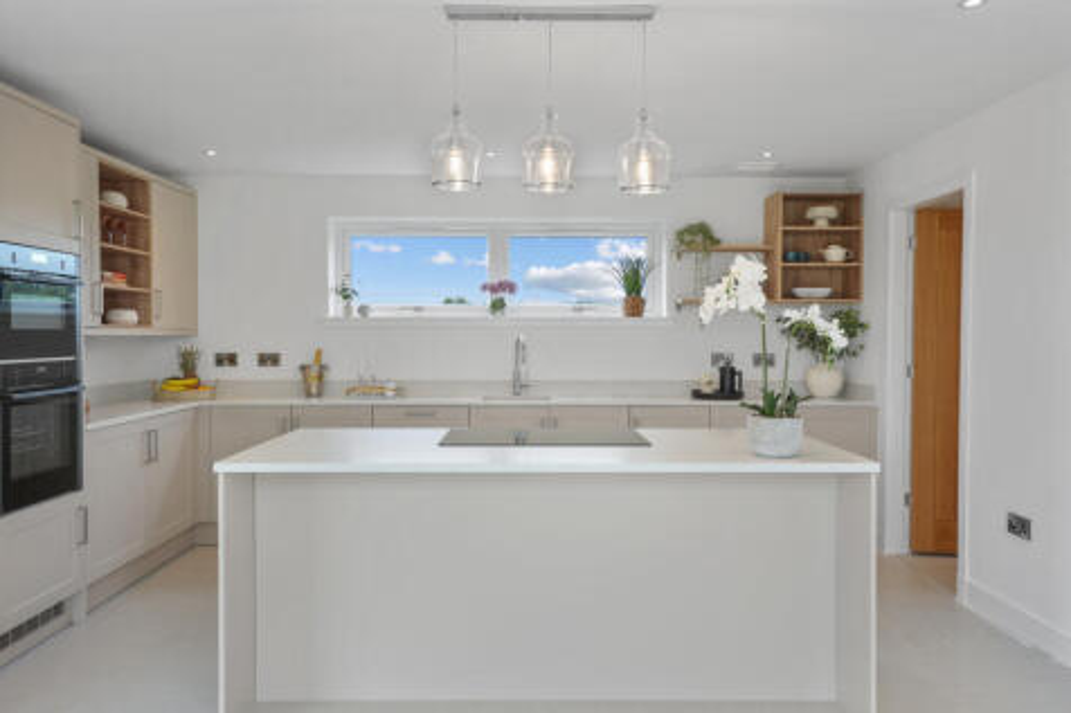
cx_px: 536
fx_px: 833
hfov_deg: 65.5
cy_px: 356
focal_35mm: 28
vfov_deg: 46.4
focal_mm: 28
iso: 250
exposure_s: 1/15
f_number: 7.1
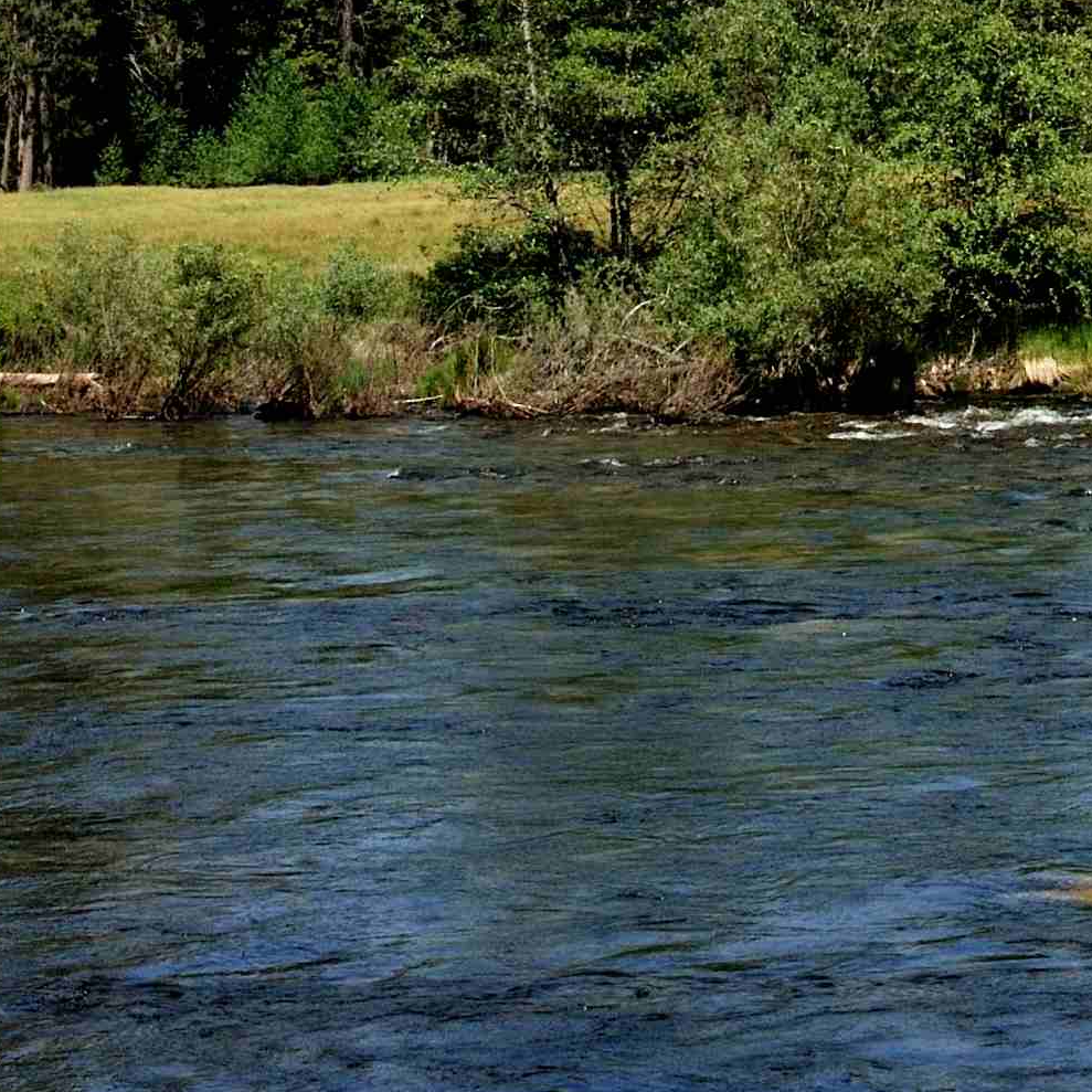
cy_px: -162
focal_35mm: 117
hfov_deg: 14.7
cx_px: 992
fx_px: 4176
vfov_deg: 14.5
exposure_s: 1/800
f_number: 14
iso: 400
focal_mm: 32
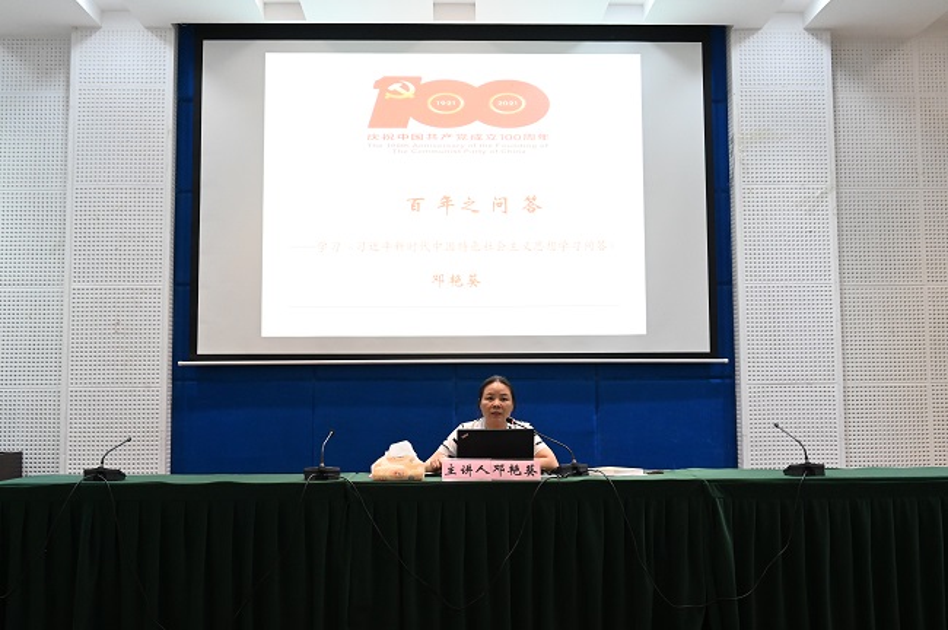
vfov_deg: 33.3
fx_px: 1052
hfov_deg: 48.5
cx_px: 474
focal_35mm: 40
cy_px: 315
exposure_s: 1/100
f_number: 8
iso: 6400
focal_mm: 40
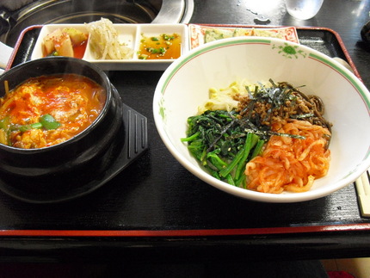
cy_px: 139
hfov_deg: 51.3
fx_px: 385
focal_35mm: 36
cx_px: 185
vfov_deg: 39.7
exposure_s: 1/60
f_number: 3.1
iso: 800
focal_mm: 6.3
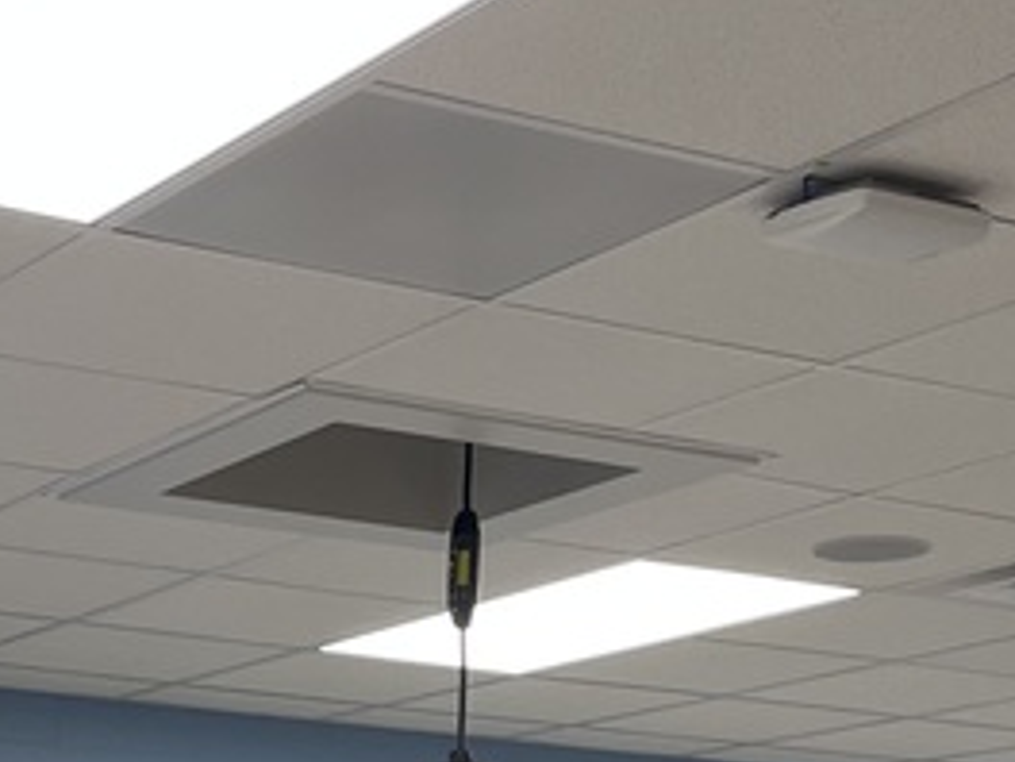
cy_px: 1181
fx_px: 2961
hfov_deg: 19.1
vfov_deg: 13.7
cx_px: 108
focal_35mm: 101
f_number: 1.6
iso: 100
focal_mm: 4.2
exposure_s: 1/120
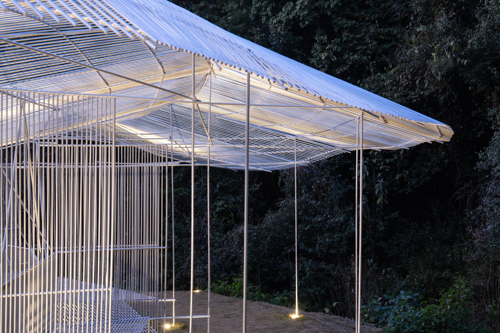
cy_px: 166
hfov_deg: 28.8
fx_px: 972
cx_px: 250
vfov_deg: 19.5
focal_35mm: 70
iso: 100
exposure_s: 2.5
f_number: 8
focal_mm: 70
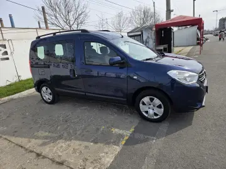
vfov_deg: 58.9
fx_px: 150
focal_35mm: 23
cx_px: 113
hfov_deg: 73.9
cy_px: 84
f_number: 1.7
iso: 80
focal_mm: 6.3
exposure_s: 1/4057
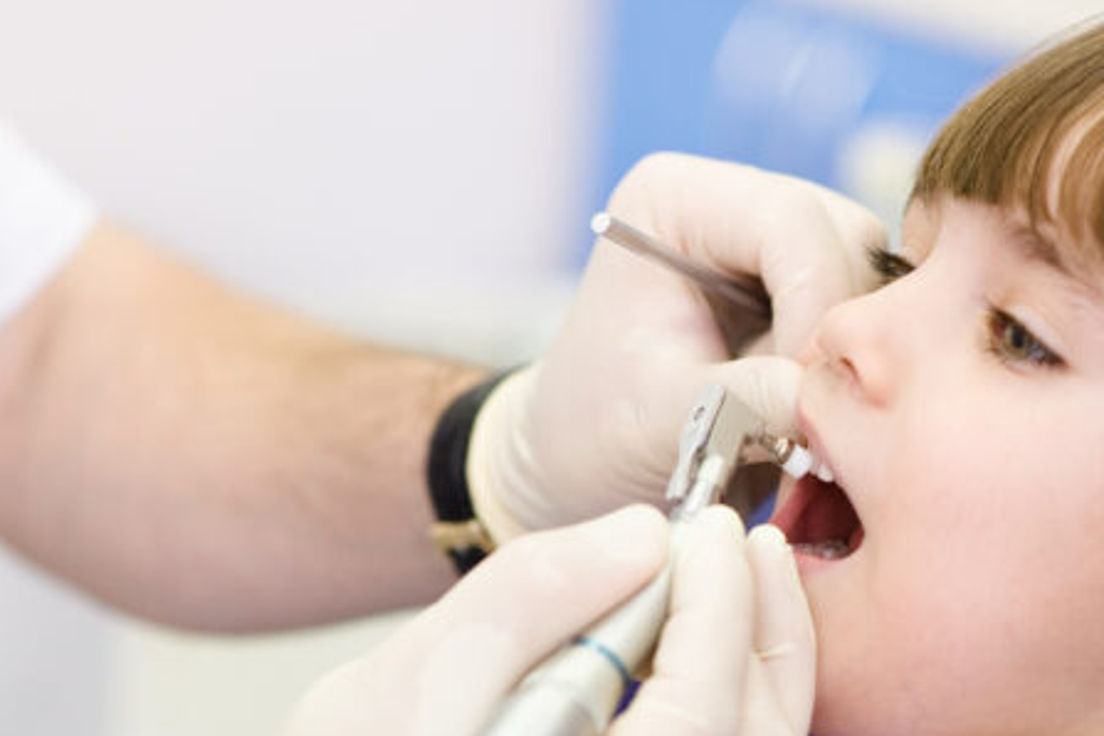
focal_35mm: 146
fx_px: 4477
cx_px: 709
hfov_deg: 14.0
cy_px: 443
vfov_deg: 9.4
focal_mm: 85
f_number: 2.5
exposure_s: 1/160
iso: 250
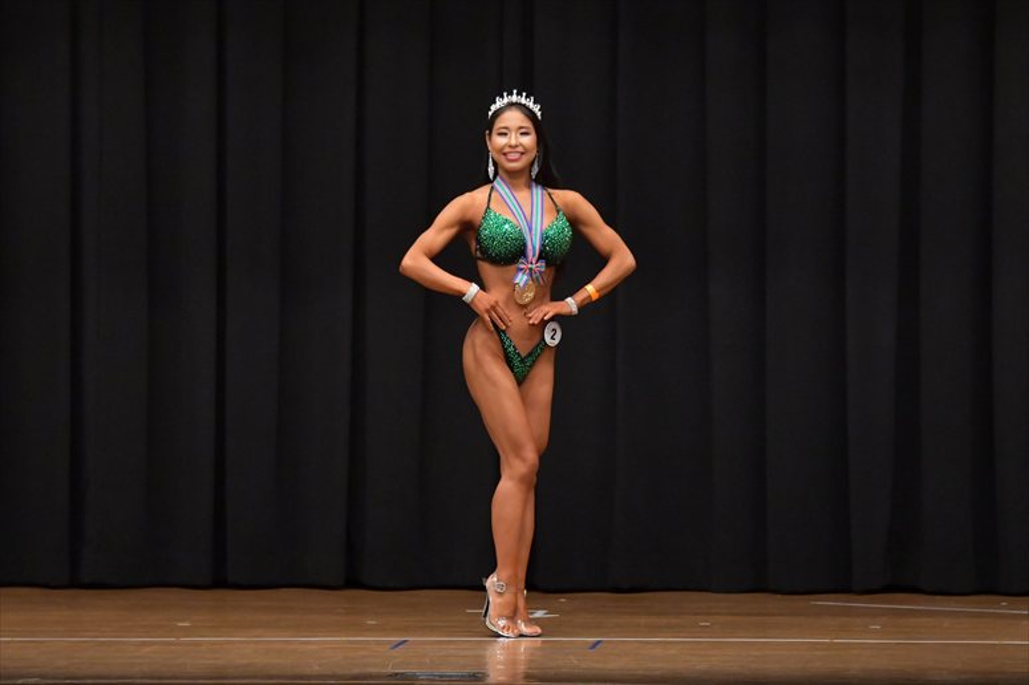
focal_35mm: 225
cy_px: 342
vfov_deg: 6.1
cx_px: 514
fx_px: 6428
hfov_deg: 9.2
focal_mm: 150
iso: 6400
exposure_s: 1/400
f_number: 5.6
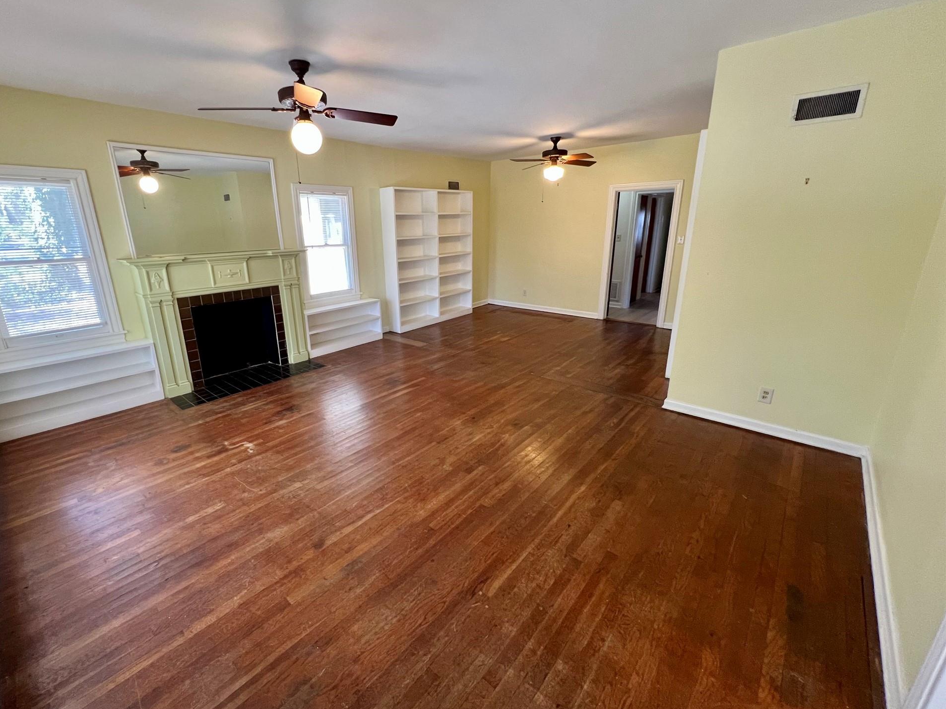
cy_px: 338
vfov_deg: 85.6
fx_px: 383
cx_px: 437
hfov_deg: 101.9
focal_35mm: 14
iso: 250
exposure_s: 1/60
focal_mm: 1.57
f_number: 1.8
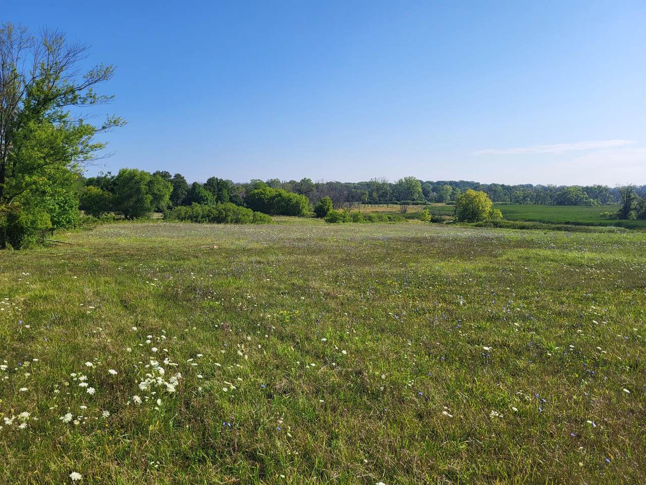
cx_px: 323
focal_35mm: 26
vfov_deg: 53.1
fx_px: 485
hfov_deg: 67.3
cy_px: 242
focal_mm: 5.4
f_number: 1.8
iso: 40
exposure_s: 1/2579
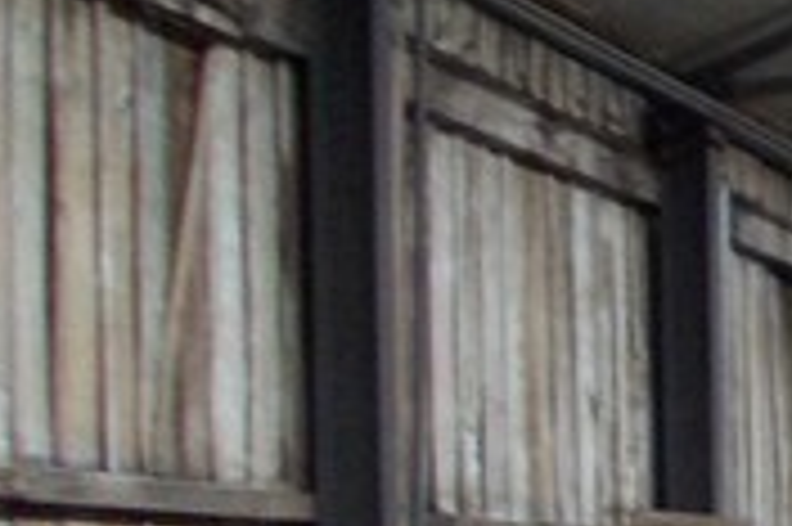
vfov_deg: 10.4
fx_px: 2791
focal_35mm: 127
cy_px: 787
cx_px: 1701
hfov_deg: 13.3
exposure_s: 1/15
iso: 200
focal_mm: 4
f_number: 2.7
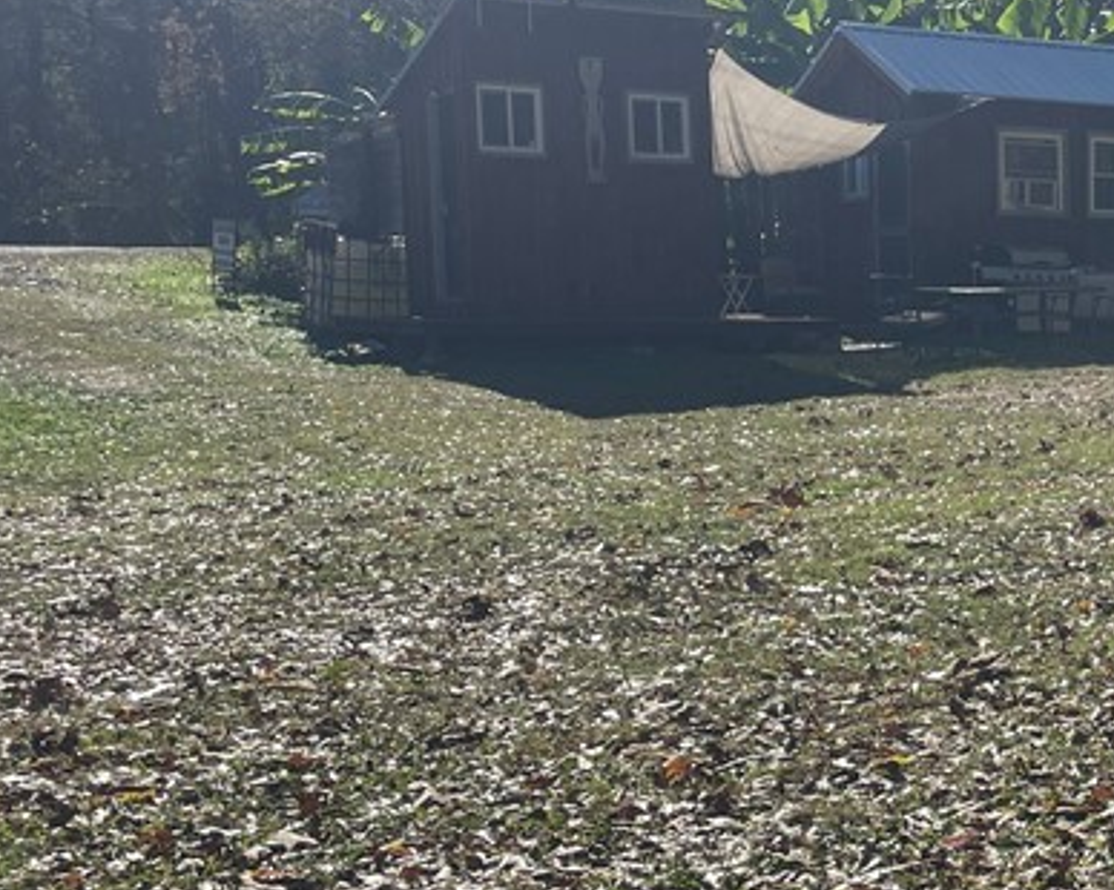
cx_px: 1252
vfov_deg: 22.7
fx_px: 2208
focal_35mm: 67
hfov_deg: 26.0
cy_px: 600
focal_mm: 4.2
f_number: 1.6
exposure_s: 1/3300
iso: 32
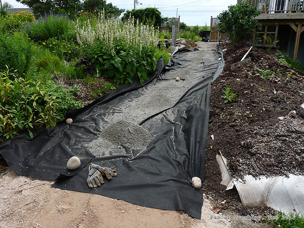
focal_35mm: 27
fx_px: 237
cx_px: 152
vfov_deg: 51.4
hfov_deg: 65.3
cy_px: 114
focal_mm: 4.8
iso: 100
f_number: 5.6
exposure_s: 1/400
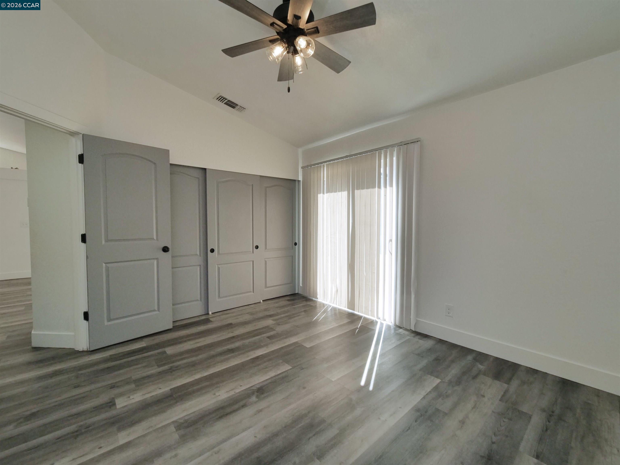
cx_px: 310
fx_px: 251
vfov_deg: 85.7
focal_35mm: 14
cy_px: 232
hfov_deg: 102.1
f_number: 8
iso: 800
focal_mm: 7
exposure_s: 1/160
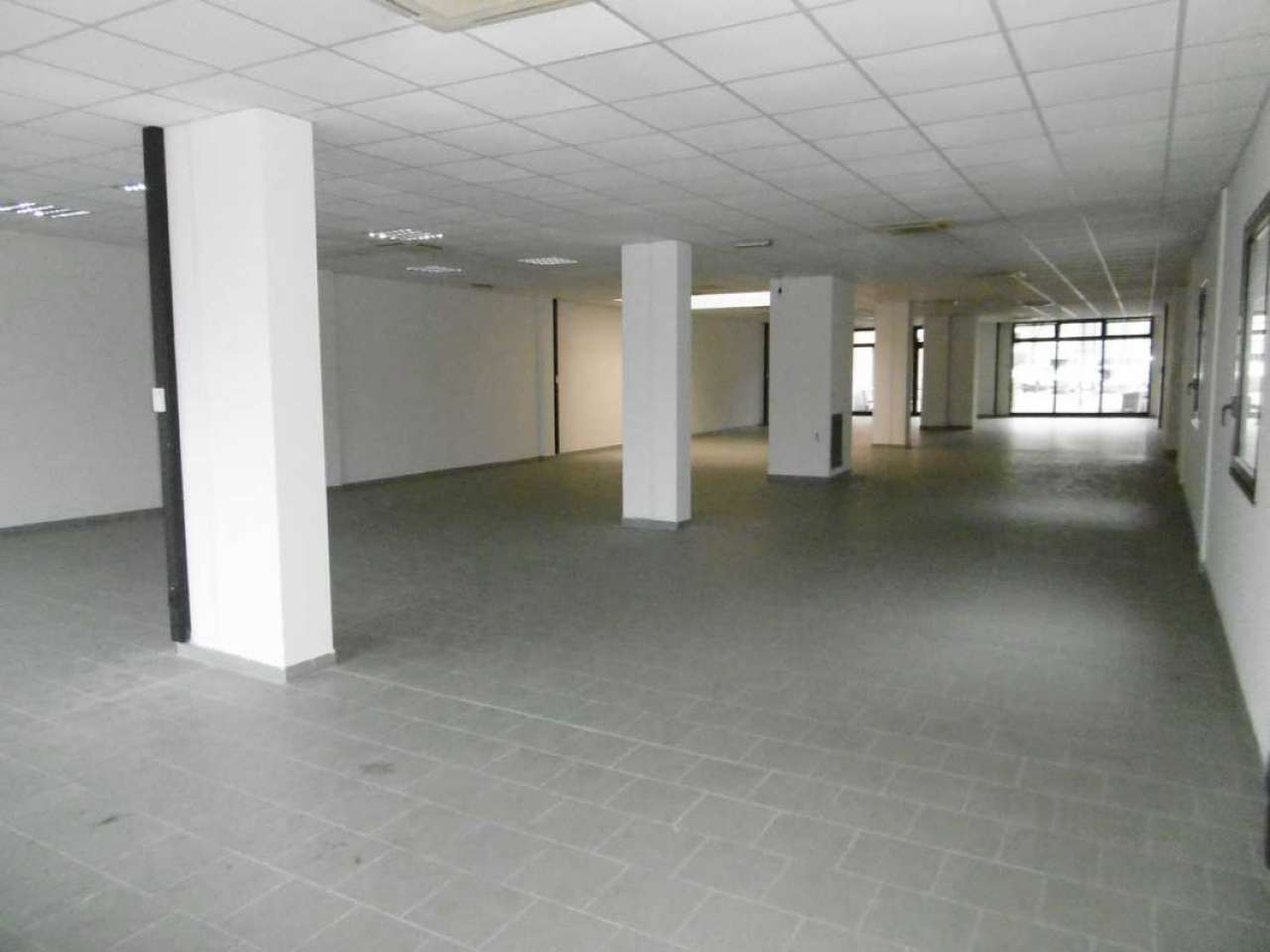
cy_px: 476
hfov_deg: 71.6
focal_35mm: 24
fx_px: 880
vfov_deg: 56.8
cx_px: 635
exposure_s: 1/60
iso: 800
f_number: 3.1
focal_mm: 4.3
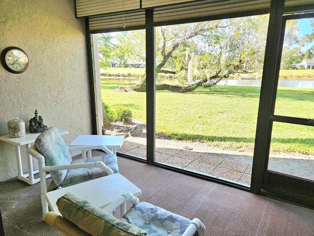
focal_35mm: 25
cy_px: 120
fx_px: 227
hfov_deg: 69.3
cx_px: 168
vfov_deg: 54.9
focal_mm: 5.4
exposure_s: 1/213
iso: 25
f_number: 1.8
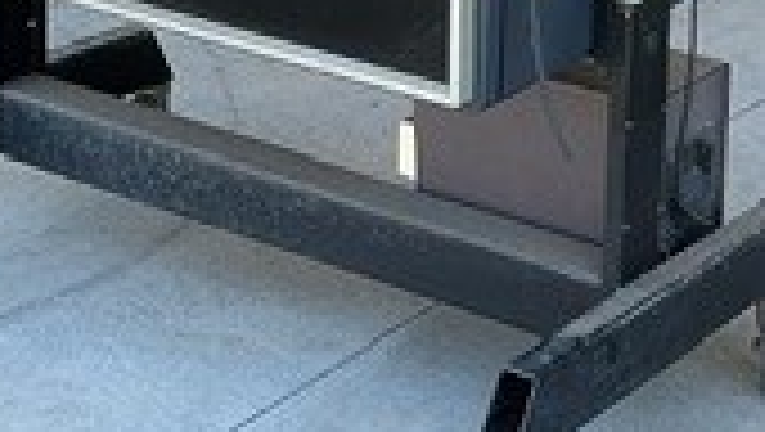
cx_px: 374
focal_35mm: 119
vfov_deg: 9.9
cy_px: -207
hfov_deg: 18.0
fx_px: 2416
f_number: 1.8
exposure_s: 1/125
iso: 16
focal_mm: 3
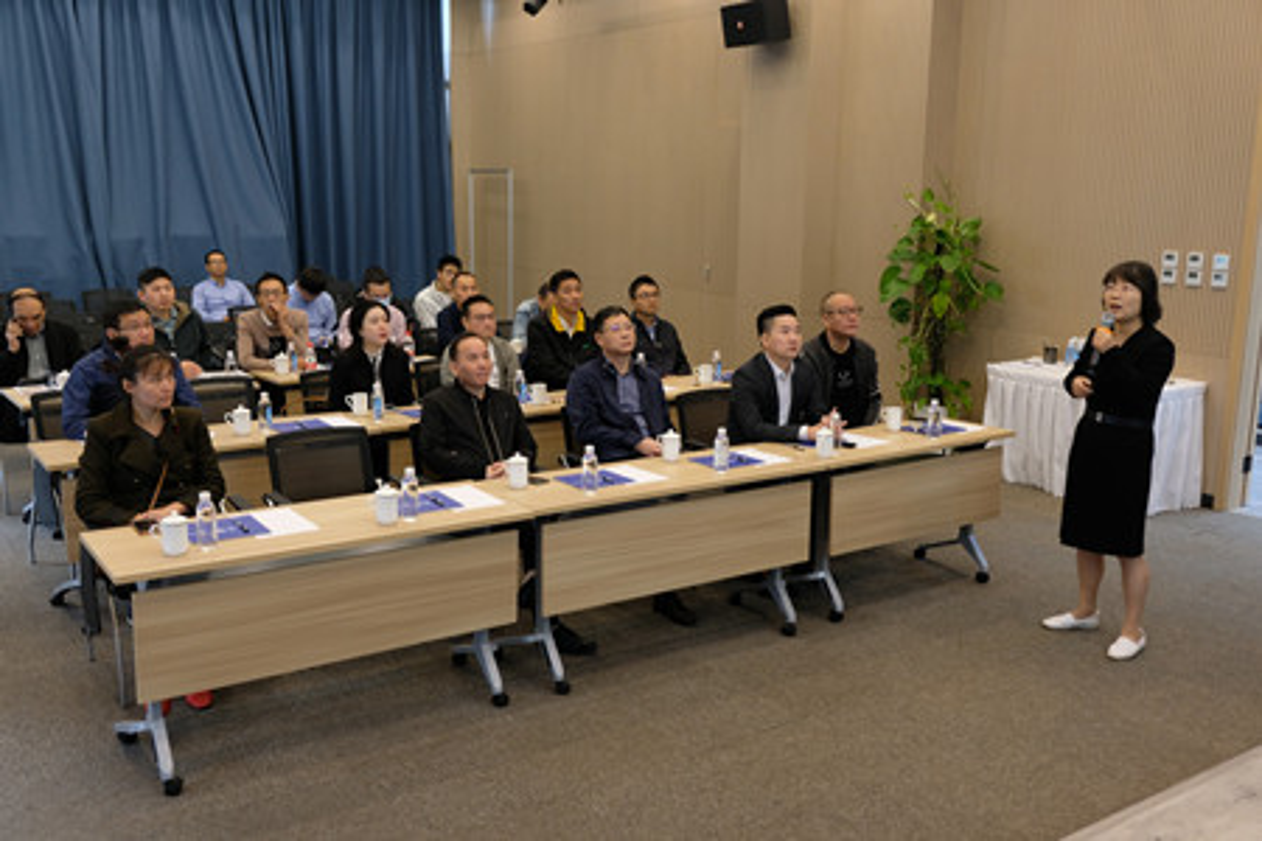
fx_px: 1122
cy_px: 420
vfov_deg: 41.1
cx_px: 631
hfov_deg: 58.7
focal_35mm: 32
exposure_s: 1/50
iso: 1000
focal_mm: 21.4
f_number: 3.2
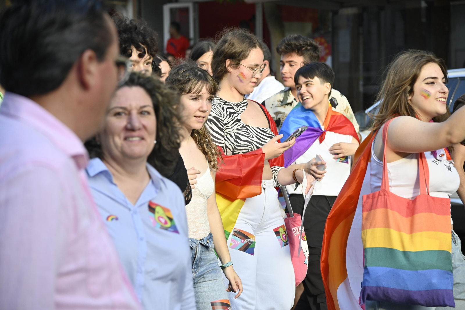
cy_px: 155
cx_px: 232
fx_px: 1937
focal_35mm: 150
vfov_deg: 9.1
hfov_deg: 13.7
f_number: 5.6
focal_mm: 100
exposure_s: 1/320
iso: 400
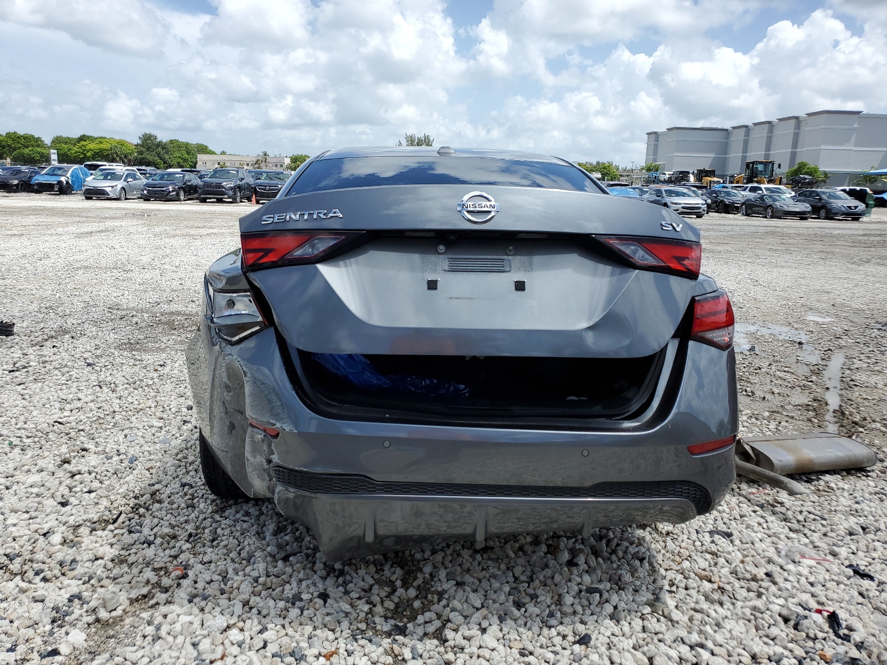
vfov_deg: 53.1
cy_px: 332
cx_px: 444
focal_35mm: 26
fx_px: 666
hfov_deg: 67.3
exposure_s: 1/3333
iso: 50
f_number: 1.5
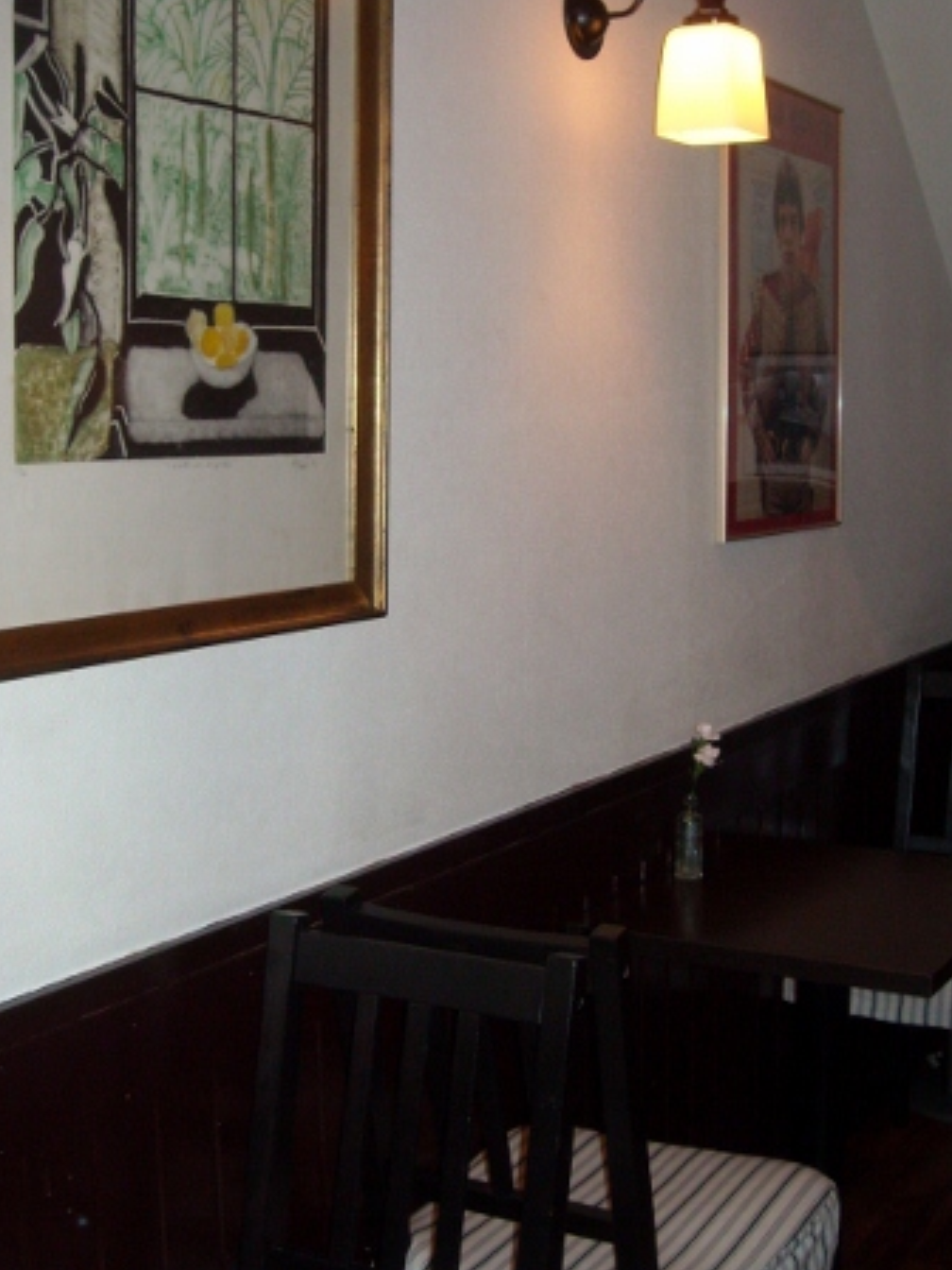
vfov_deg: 38.2
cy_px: 575
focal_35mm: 50
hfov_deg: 29.1
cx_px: 538
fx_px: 1833
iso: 200
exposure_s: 1/60
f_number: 2.8
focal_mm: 5.7
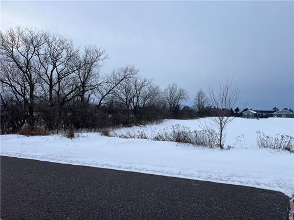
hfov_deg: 67.3
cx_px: 147
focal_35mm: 26
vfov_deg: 53.1
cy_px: 110
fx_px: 221
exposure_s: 1/2695
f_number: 1.5
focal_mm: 5.7
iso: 50
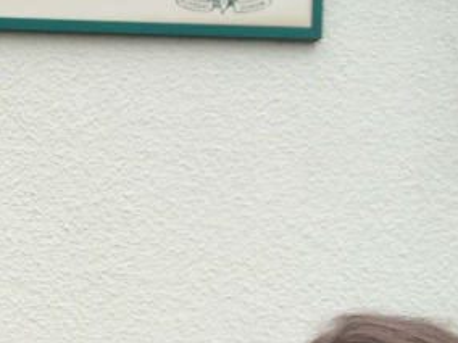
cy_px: 371
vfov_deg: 14.5
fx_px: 1323
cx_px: -192
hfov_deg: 17.9
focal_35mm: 100
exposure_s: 1/224
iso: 32
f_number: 2.2
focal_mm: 4.15
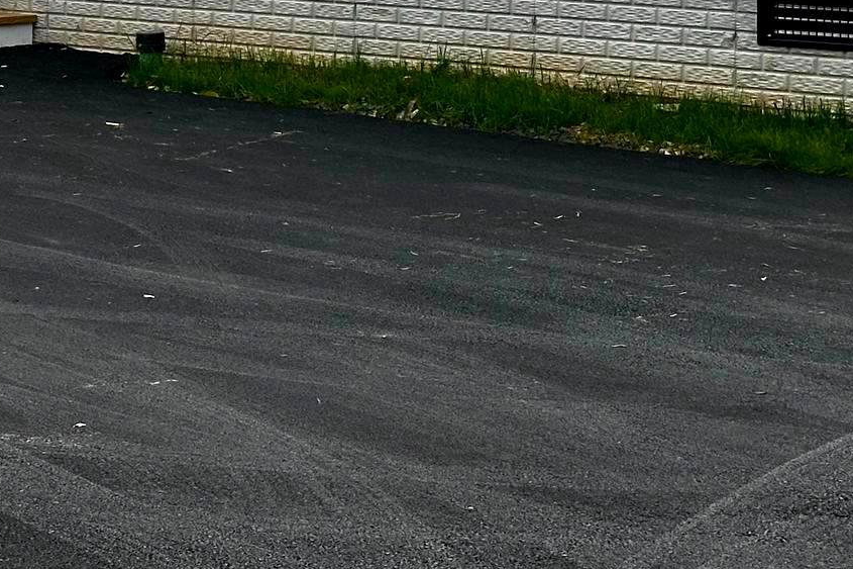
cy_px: -173
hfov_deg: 16.3
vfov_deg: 11.0
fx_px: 2866
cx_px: -128
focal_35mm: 121
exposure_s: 1/1848
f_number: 1.78
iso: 64
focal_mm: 6.86
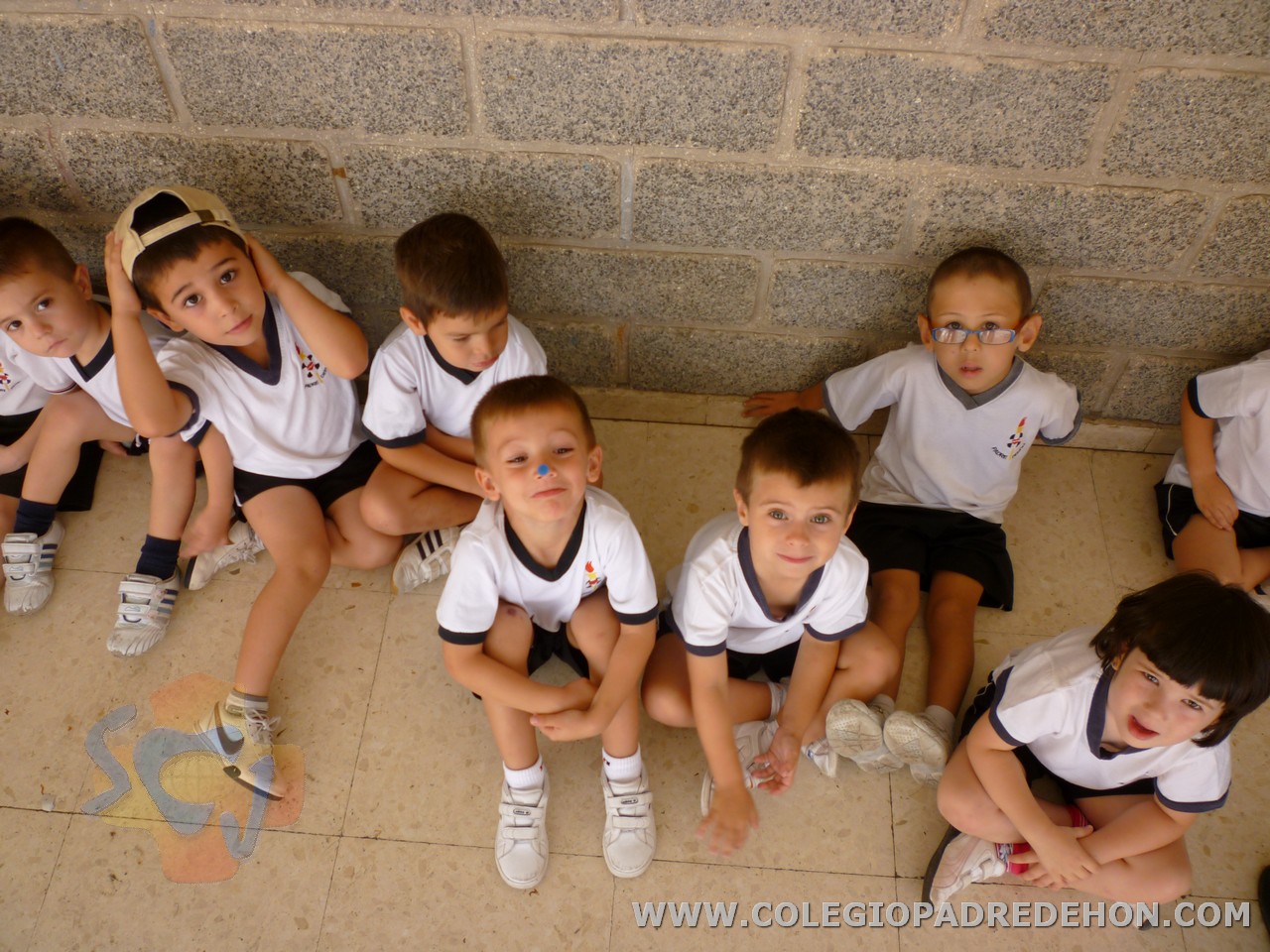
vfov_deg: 48.2
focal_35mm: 29
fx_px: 1064
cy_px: 476
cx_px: 635
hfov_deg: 61.7
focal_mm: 5.2
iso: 80
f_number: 3.3
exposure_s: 1/50
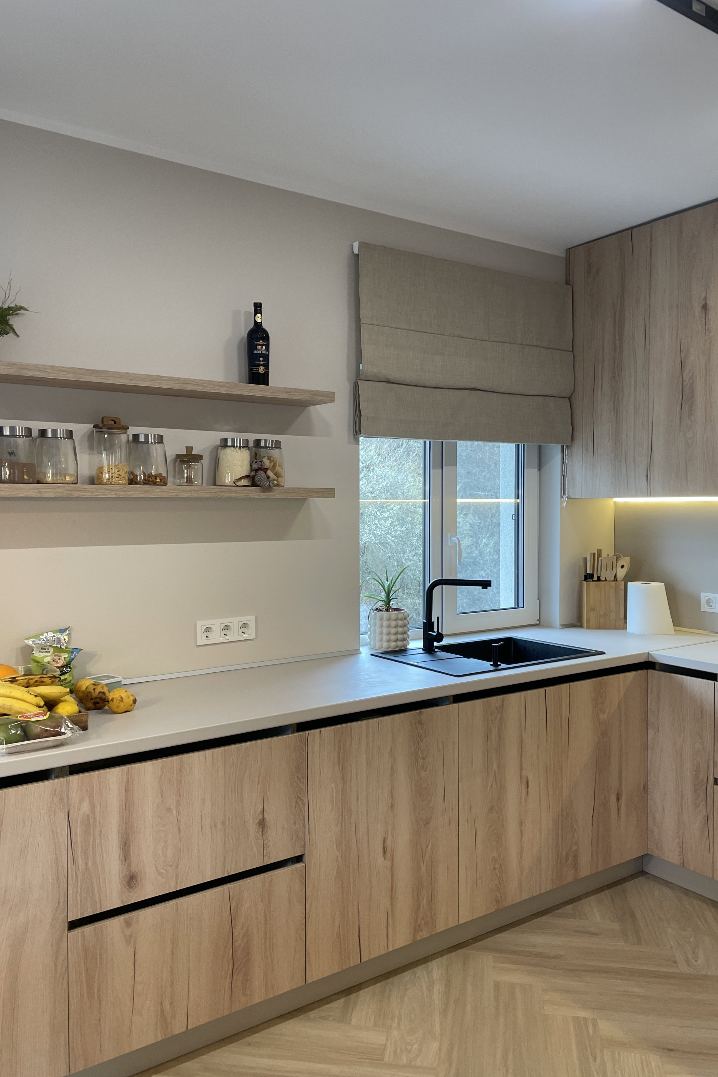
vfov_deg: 65.5
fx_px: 838
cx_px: 350
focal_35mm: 28
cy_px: 530
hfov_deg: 46.4
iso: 125
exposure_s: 1/100
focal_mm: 4.2
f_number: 1.6
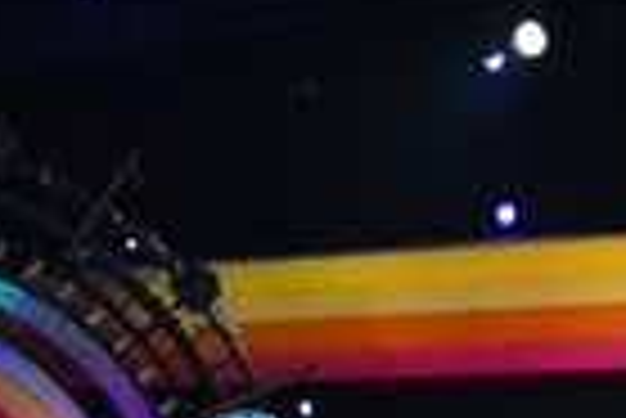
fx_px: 2193
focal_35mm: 126
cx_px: 513
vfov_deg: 10.1
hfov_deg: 16.1
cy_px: 814
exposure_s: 1/250
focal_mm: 31
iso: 2500
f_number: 4
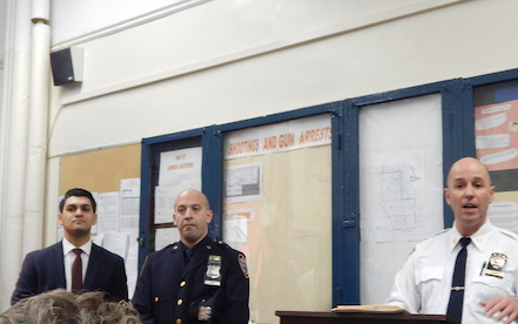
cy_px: 216
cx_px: 290
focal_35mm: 49
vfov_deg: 26.2
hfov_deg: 41.0
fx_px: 692
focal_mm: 6.1
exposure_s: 1/13
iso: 400
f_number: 3.3
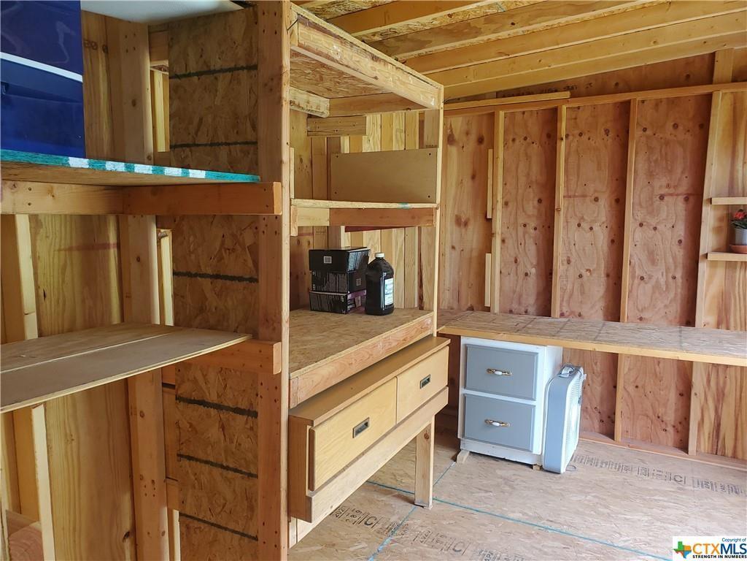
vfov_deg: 53.1
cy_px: 280
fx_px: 561
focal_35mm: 26
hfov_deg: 67.3
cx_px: 374
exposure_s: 1/33
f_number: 2.4
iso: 100
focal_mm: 4.3
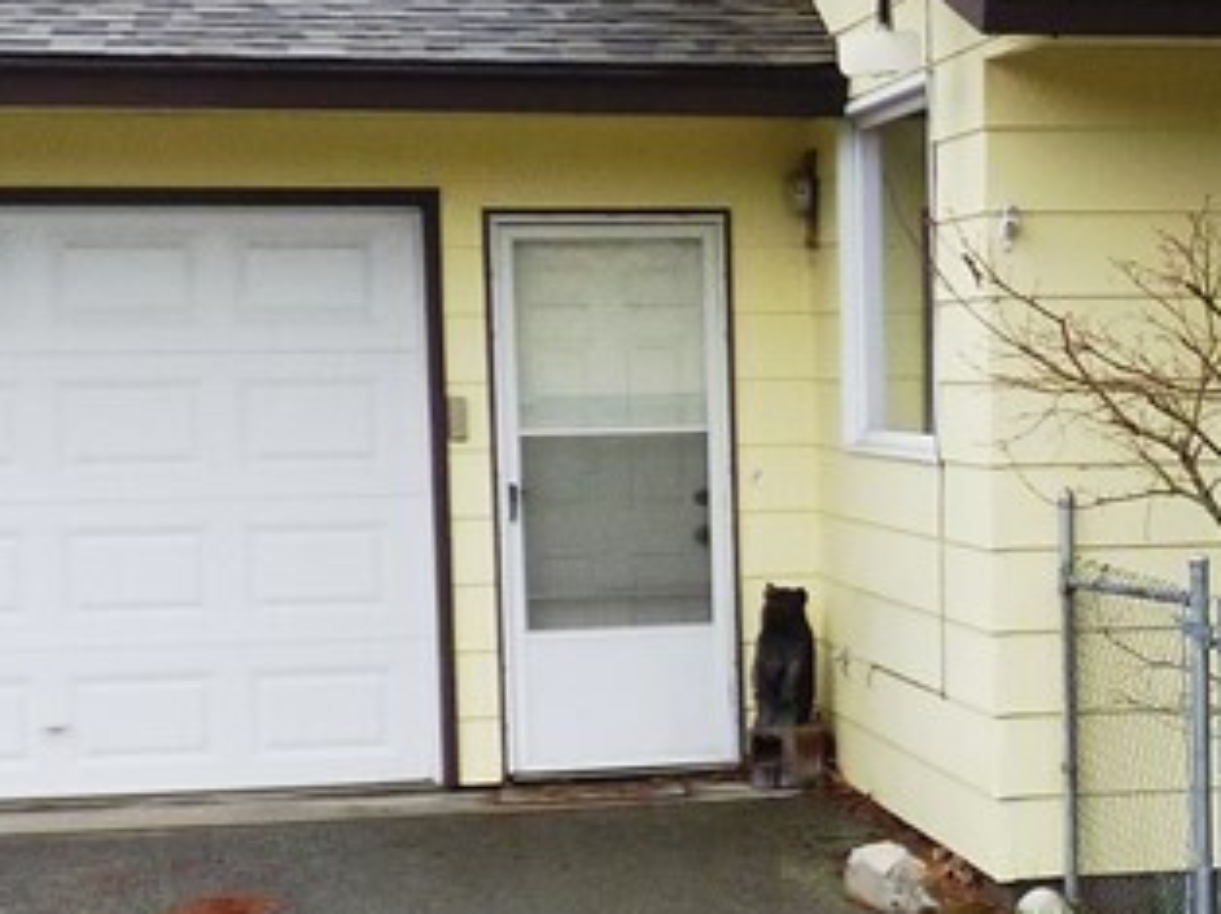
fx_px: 3595
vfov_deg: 14.4
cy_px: 755
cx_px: 1384
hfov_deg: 18.5
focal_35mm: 102
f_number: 2.8
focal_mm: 3.58
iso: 100
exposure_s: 1/320
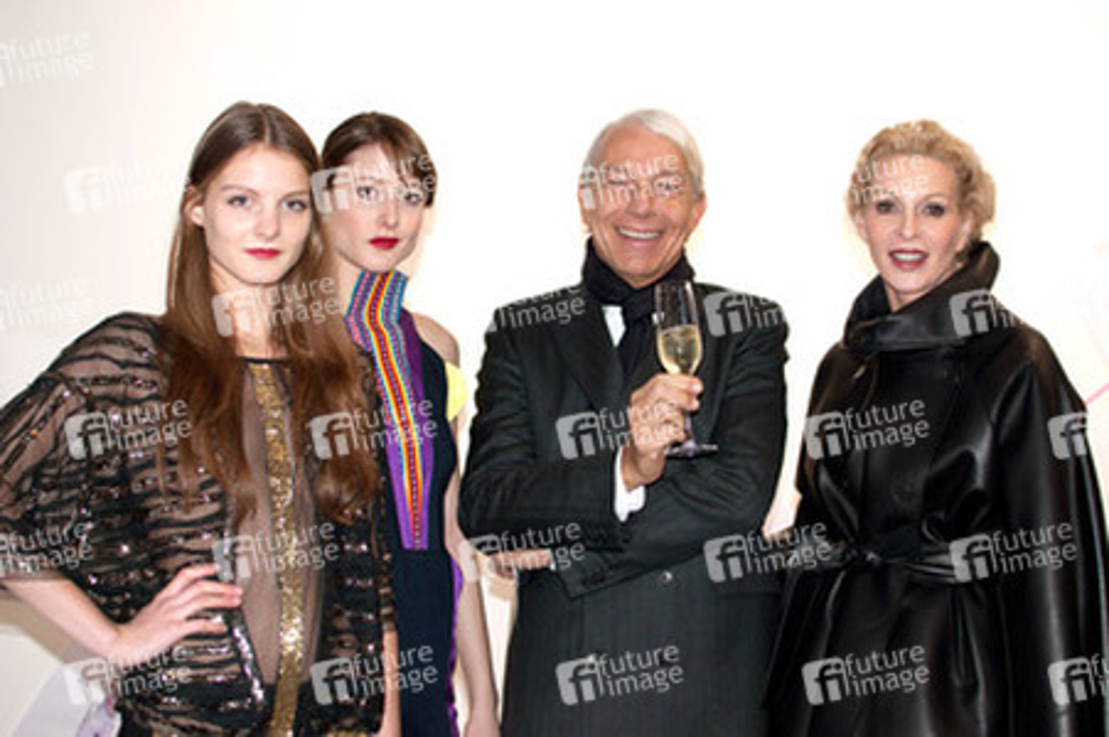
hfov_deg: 37.9
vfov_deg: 25.7
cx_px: 554
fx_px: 1616
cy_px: 368
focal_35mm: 52
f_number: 2.8
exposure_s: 1/60
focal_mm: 35
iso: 400
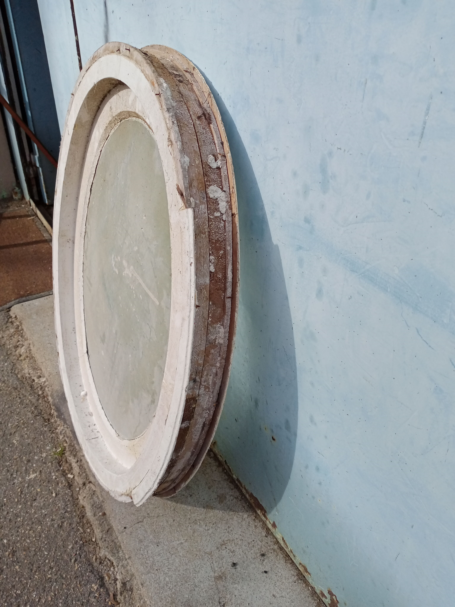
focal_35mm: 28
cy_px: 304
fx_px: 491
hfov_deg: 49.7
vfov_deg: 63.4
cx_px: 228
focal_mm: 4.05
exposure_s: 1/1353
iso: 110
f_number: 1.8
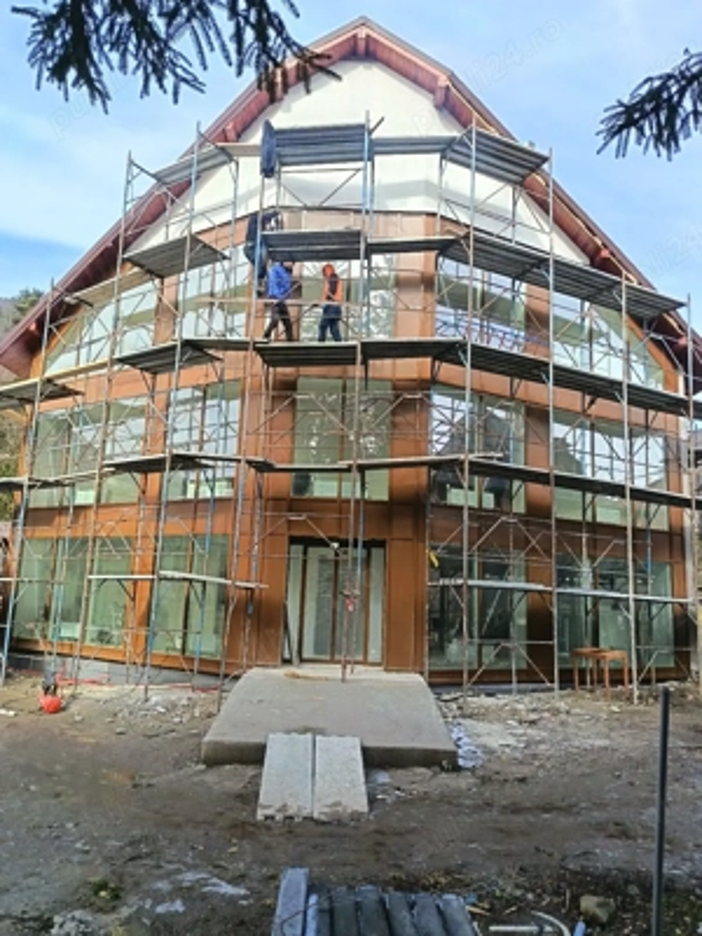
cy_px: 468
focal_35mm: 26
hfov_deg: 53.1
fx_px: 703
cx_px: 351
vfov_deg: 67.3
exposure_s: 1/286
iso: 100
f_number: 1.75
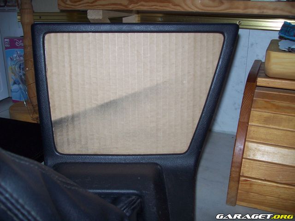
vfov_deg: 39.7
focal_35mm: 36
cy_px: 110
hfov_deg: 51.4
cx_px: 148
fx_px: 307
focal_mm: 6
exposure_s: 1/64
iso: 80
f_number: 2.7
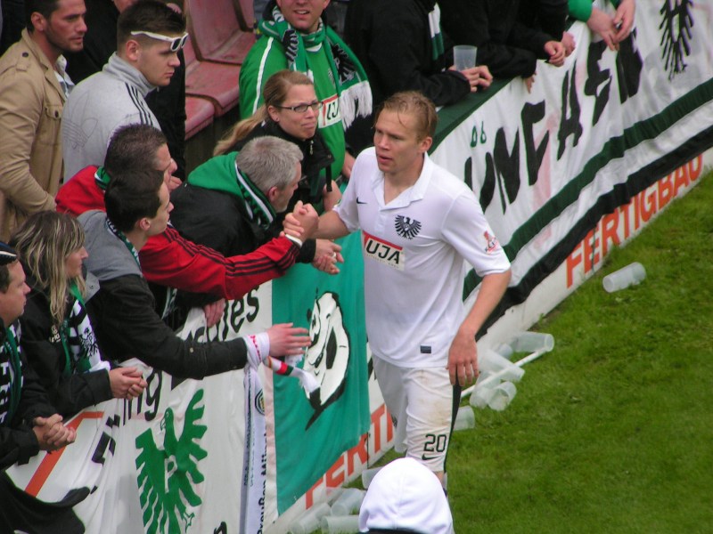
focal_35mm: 380
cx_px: 356
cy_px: 267
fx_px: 7827
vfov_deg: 3.9
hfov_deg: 5.2
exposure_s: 1/400
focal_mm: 58
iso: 80
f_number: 3.5
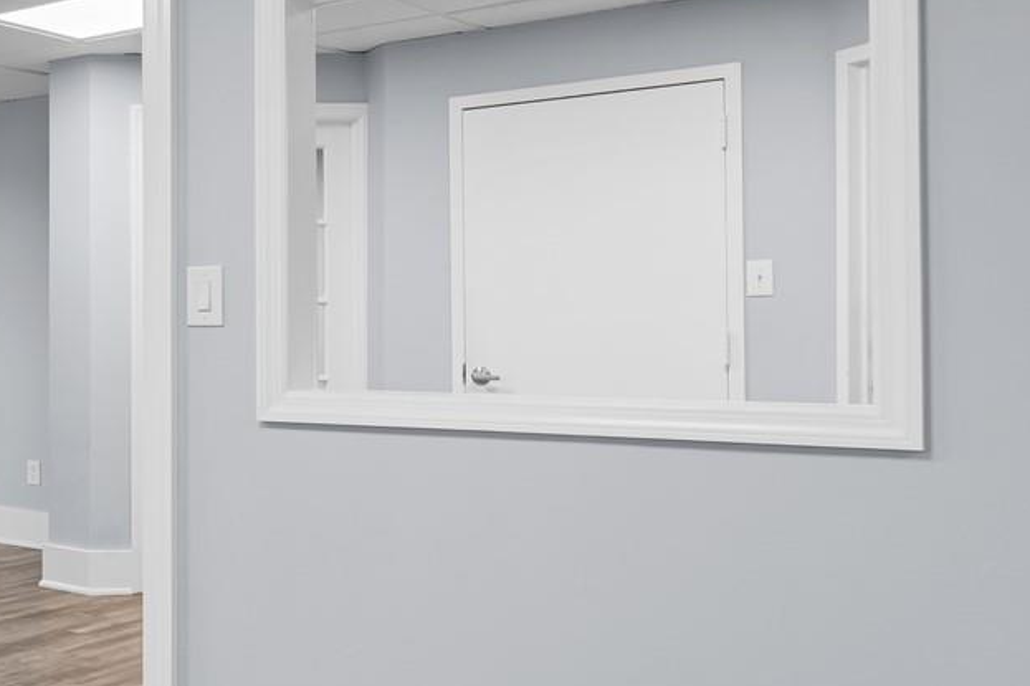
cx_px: -154
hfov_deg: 35.3
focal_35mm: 46
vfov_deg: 29.2
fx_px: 1316
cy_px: 318
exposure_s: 1/2.5
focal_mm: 14
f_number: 10
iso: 200
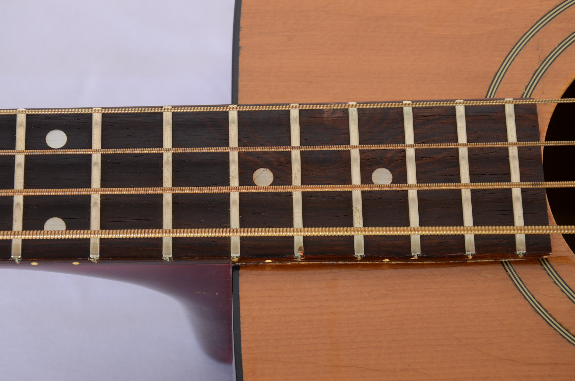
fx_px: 1674
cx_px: 288
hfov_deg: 19.5
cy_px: 190
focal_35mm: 105
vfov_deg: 13.0
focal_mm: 70
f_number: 9
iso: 160
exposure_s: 1/160
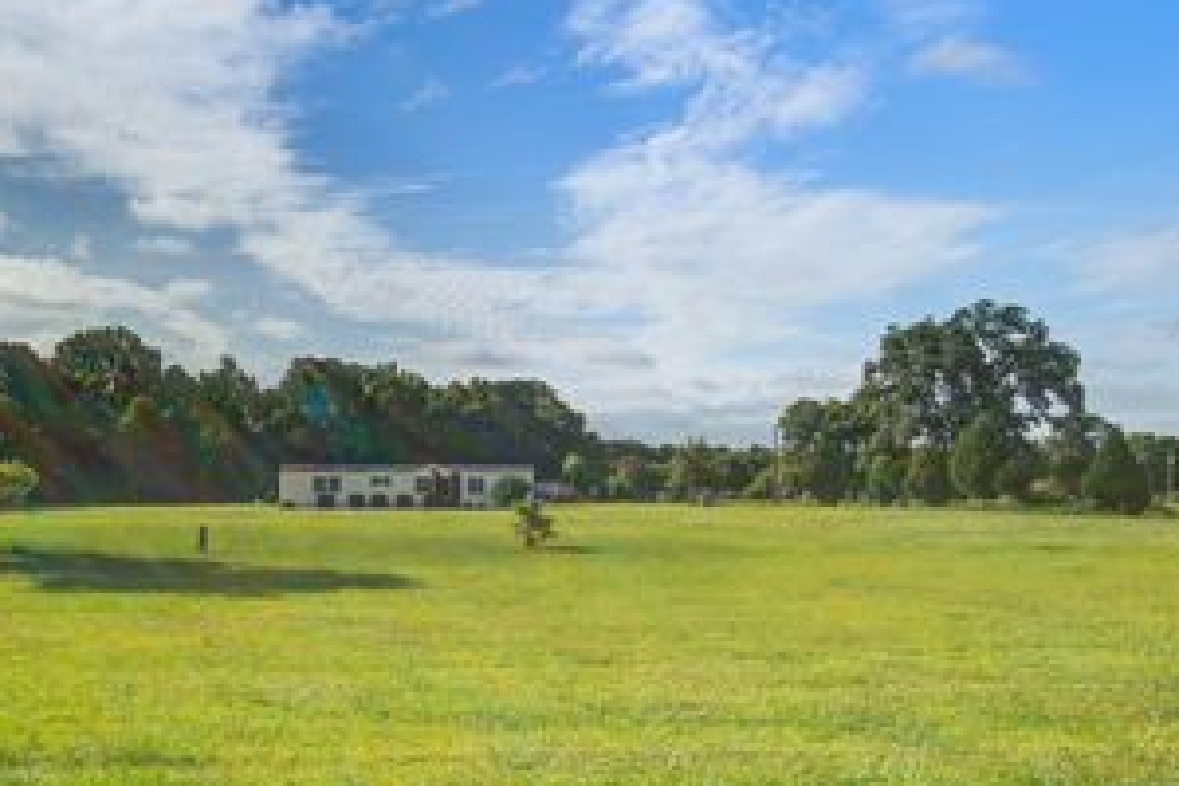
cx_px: 428
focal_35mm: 35
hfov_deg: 53.7
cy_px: 489
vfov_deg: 37.6
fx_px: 1146
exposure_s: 1/3200
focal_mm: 14
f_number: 9
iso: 320
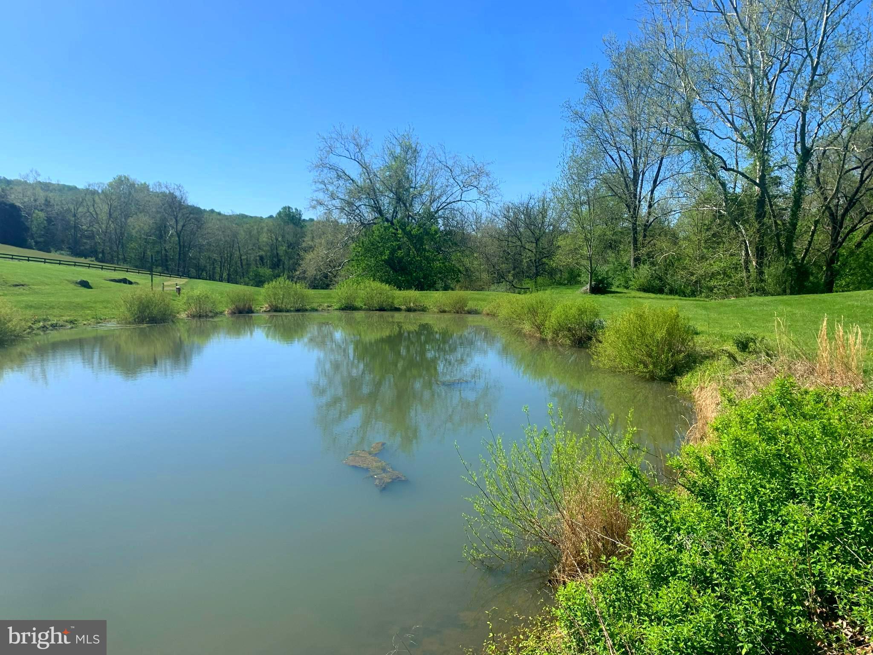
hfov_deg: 67.3
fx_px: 656
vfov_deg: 53.1
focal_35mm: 26
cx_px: 436
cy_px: 328
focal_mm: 4.25
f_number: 1.8
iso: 25
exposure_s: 1/2208
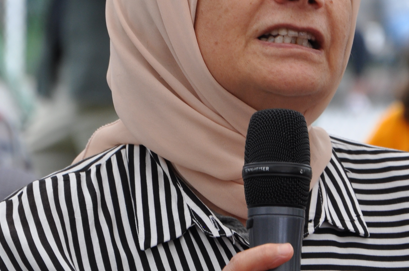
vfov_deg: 3.6
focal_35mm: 380
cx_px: 206
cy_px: 111
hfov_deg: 5.4
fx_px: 4315
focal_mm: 105
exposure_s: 1/125
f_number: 5.6
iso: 320
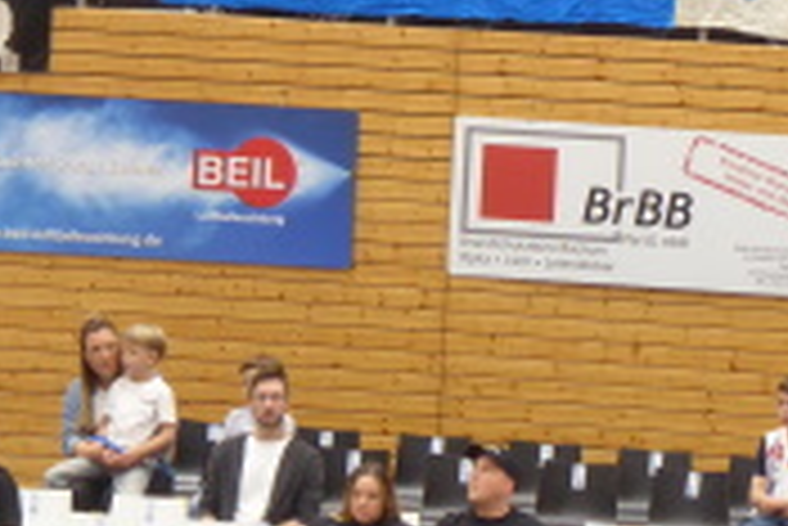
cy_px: -139
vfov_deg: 3.2
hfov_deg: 4.8
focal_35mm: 427
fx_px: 9354
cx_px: 527
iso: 400
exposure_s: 1/20
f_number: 5.5
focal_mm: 28.7
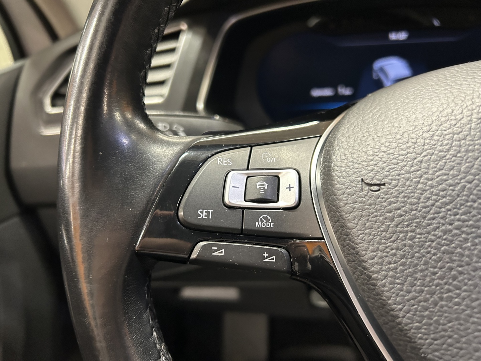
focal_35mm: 26
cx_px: 240
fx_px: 361
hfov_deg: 67.3
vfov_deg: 53.1
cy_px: 180
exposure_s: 1/56
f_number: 1.5
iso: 500
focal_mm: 5.7
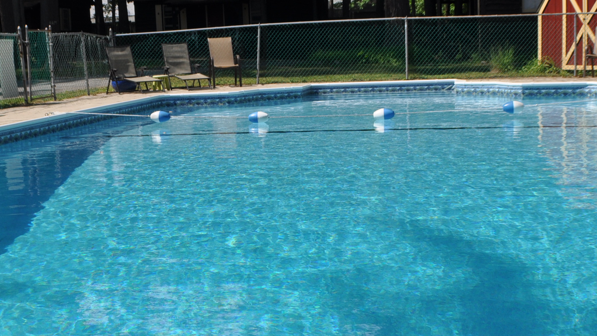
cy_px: 223
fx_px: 1155
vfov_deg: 16.5
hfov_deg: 28.9
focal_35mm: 73
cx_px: 240
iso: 200
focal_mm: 26
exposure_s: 1/320
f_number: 9
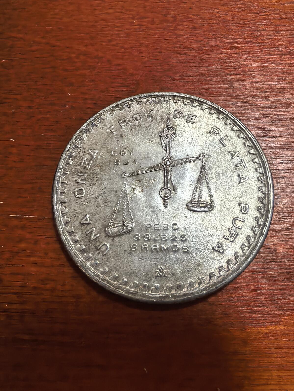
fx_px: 306
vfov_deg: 65.2
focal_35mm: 27
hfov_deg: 51.3
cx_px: 162
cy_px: 175
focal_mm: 1.68
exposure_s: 1/33.3
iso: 320
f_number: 2.2
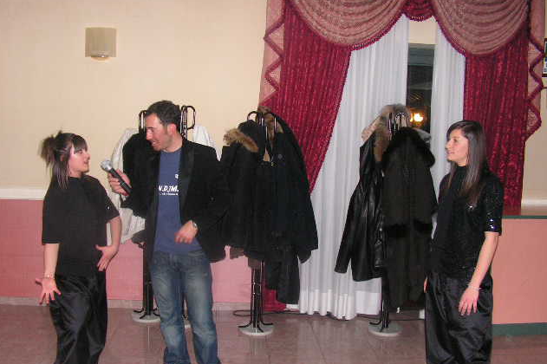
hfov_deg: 50.7
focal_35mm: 38
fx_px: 577
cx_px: 271
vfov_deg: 35.0
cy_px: 196
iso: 200
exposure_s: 1/40
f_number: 3.2
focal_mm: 6
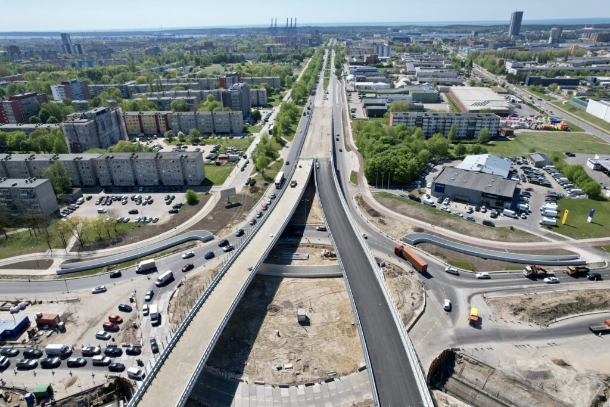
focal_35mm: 22
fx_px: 373
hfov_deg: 78.6
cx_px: 305
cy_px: 204
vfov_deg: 57.2
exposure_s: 1/2000
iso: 110
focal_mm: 8.38
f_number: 2.8
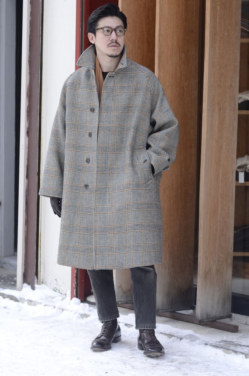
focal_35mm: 128
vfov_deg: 16.1
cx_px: 124
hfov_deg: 10.7
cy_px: 188
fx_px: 1329
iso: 200
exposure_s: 1/125
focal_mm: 85
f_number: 2.2
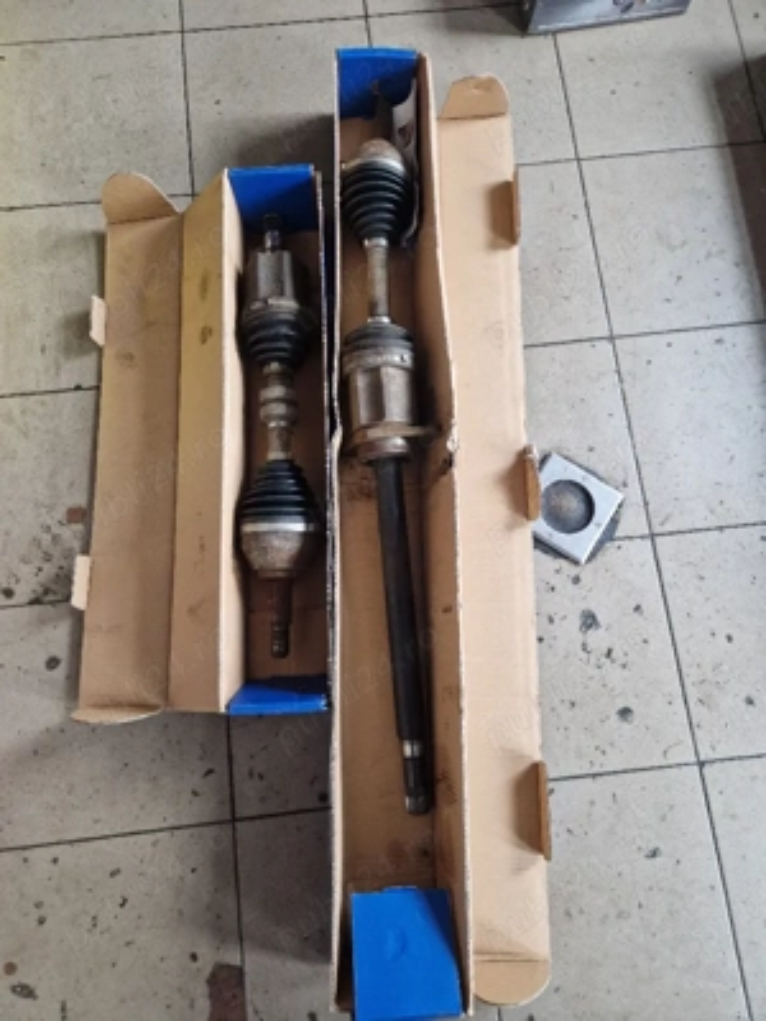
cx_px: 383
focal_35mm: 23
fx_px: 679
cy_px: 510
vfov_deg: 73.9
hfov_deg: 58.9
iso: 50
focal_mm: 5.4
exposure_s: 1/100
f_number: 1.8
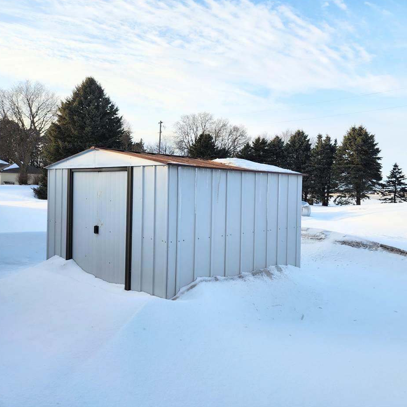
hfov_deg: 56.2
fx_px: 372
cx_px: 267
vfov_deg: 57.3
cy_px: 198
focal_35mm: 28
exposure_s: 1/666
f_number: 1.8
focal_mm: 5.4
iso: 20
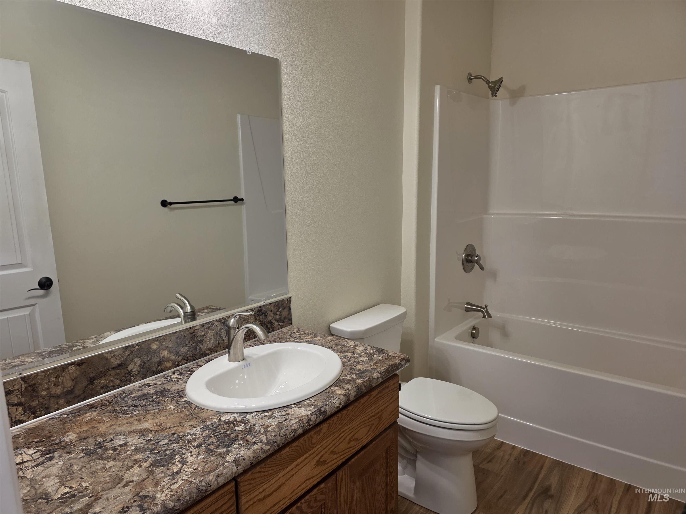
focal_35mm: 23
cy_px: 257
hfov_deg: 73.9
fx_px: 456
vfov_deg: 58.9
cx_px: 343
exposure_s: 1/120
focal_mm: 6.3
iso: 125
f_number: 1.7
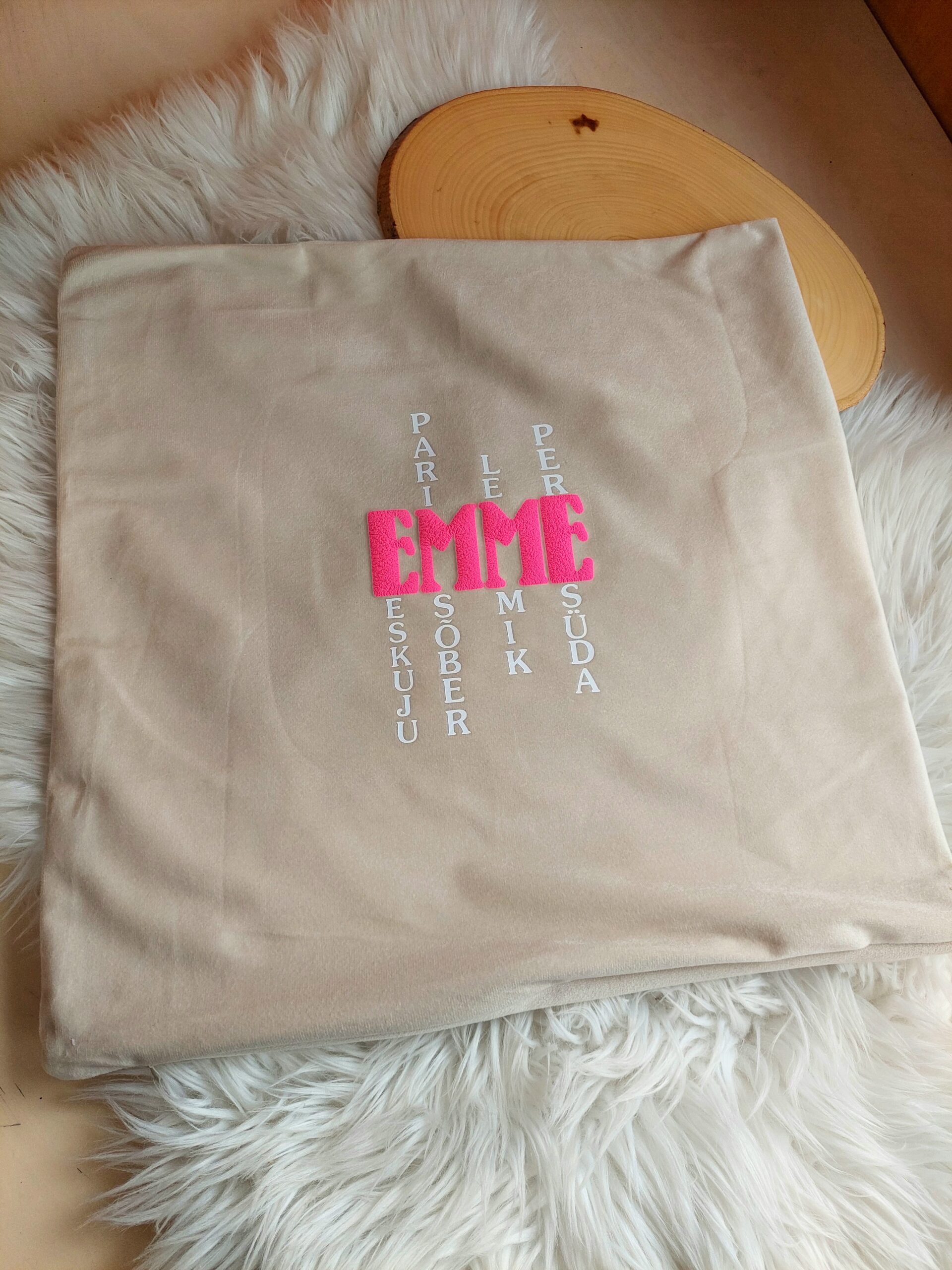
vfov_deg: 71.6
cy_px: 635
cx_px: 476
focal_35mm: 24
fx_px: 880
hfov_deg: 56.8
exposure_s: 1/120
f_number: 1.8
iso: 50
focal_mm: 5.23
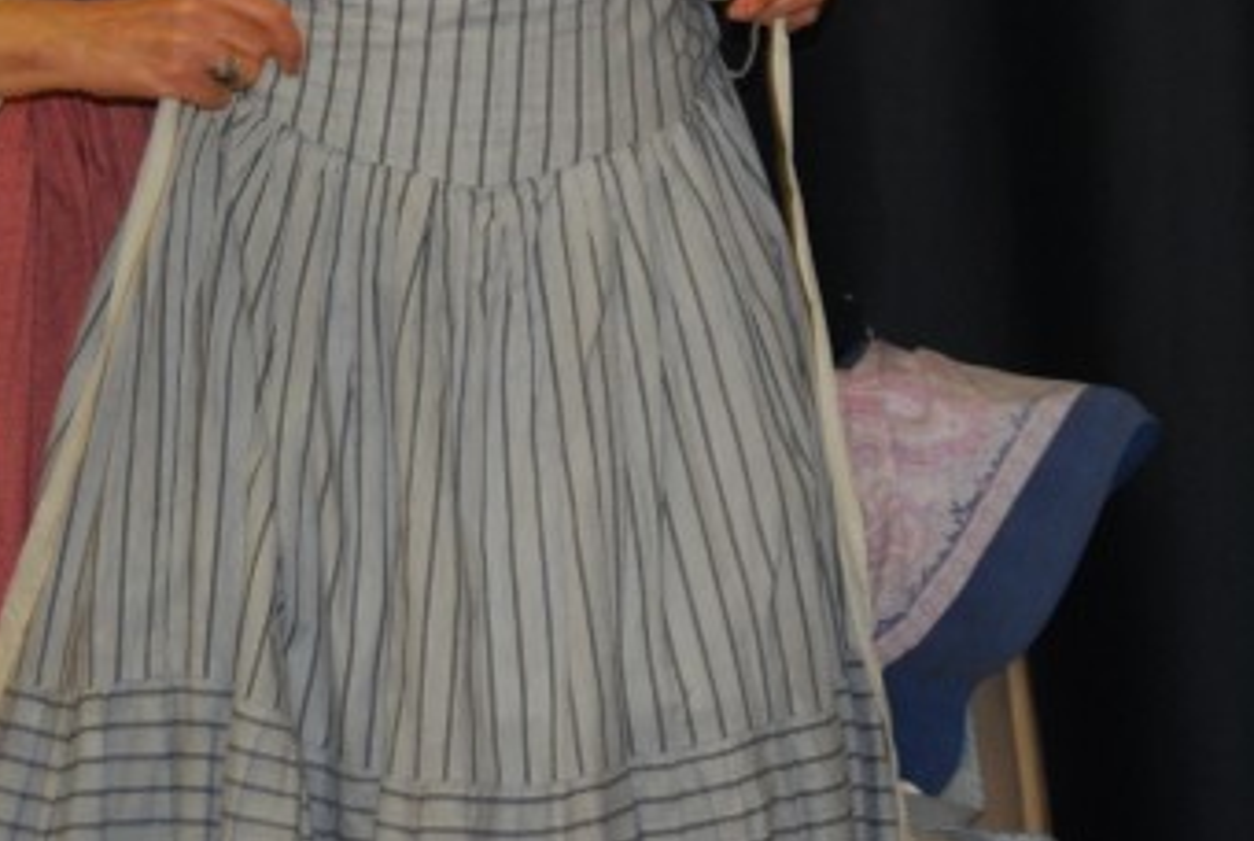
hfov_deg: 7.4
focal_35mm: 276
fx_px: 9631
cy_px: -221
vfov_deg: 5.0
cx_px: 463
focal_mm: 70
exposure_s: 1/60
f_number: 5
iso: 400
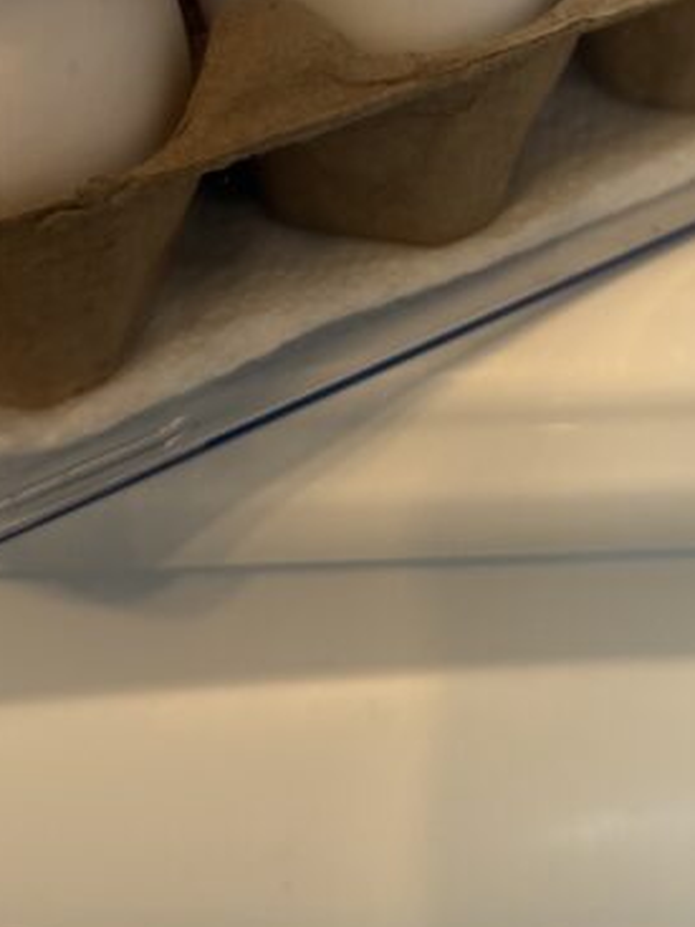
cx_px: 548
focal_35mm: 67
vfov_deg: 26.7
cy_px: -88
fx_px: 1795
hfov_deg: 21.7
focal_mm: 6.76
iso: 200
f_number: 1.78
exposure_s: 1/60
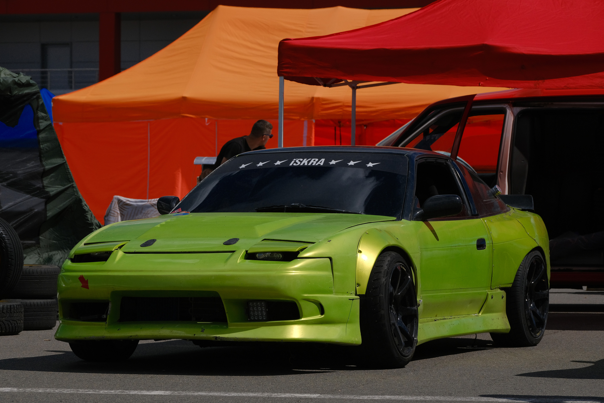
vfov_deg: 9.0
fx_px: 2550
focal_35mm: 152
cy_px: 202
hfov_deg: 13.5
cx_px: 302
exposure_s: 1/2400
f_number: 9
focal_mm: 101.6
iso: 320
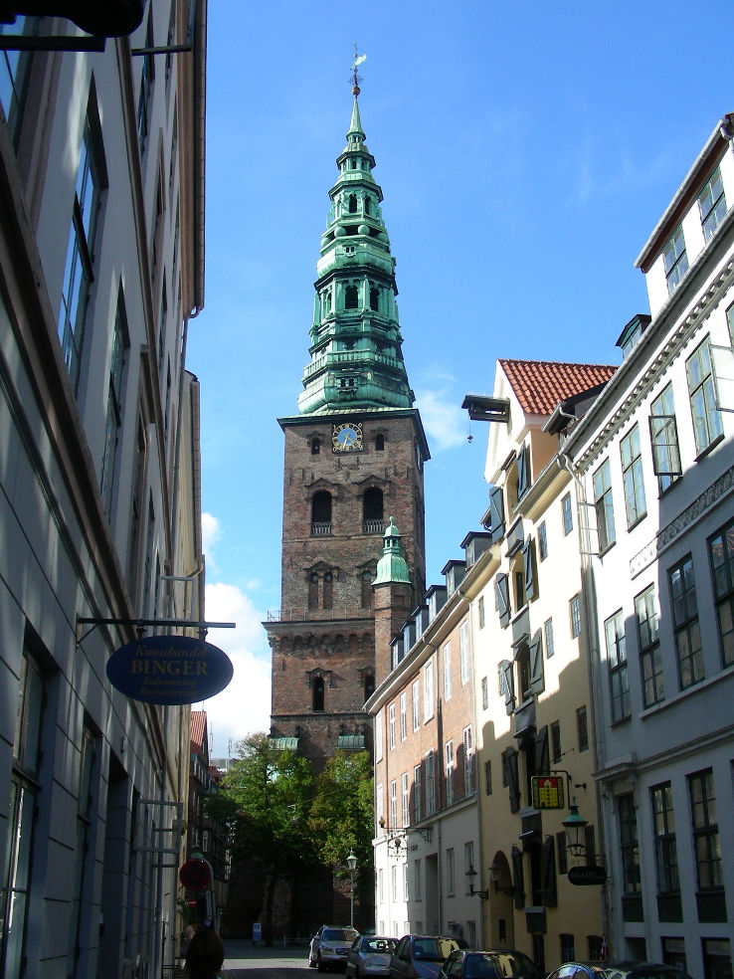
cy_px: 490
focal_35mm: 38
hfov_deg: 37.7
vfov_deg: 49.0
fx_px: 1074
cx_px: 367
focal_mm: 6.3
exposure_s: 1/450
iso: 50
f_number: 4
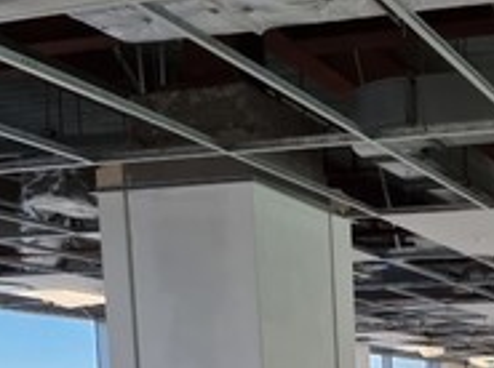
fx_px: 926
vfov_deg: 20.6
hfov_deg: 26.8
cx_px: 579
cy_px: 473
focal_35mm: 65
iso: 50
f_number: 1.8
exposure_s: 1/100
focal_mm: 6.7
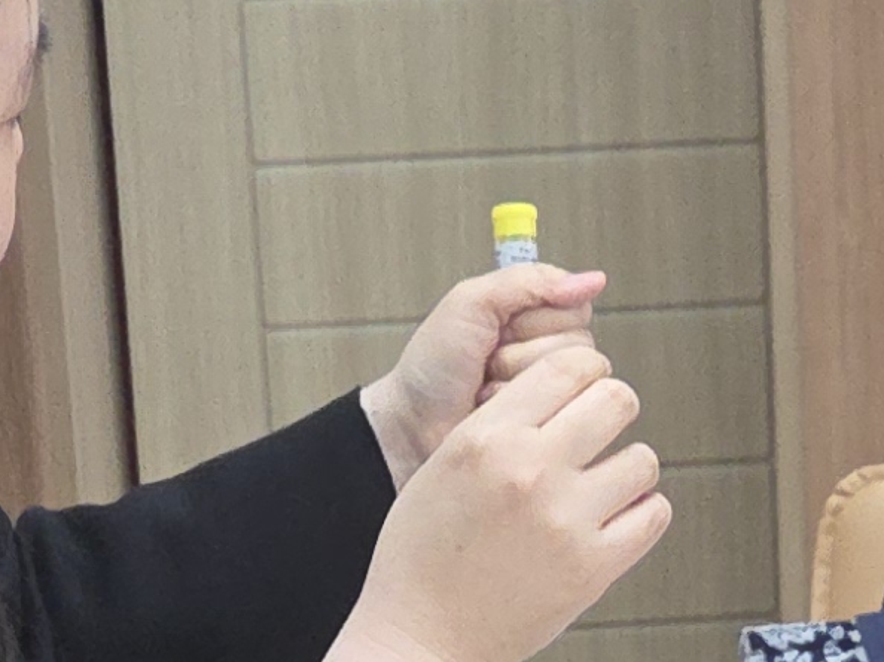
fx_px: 3957
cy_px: 696
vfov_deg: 9.5
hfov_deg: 12.7
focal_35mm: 155
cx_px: 750
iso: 160
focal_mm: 5.4
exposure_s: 1/120
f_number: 1.8
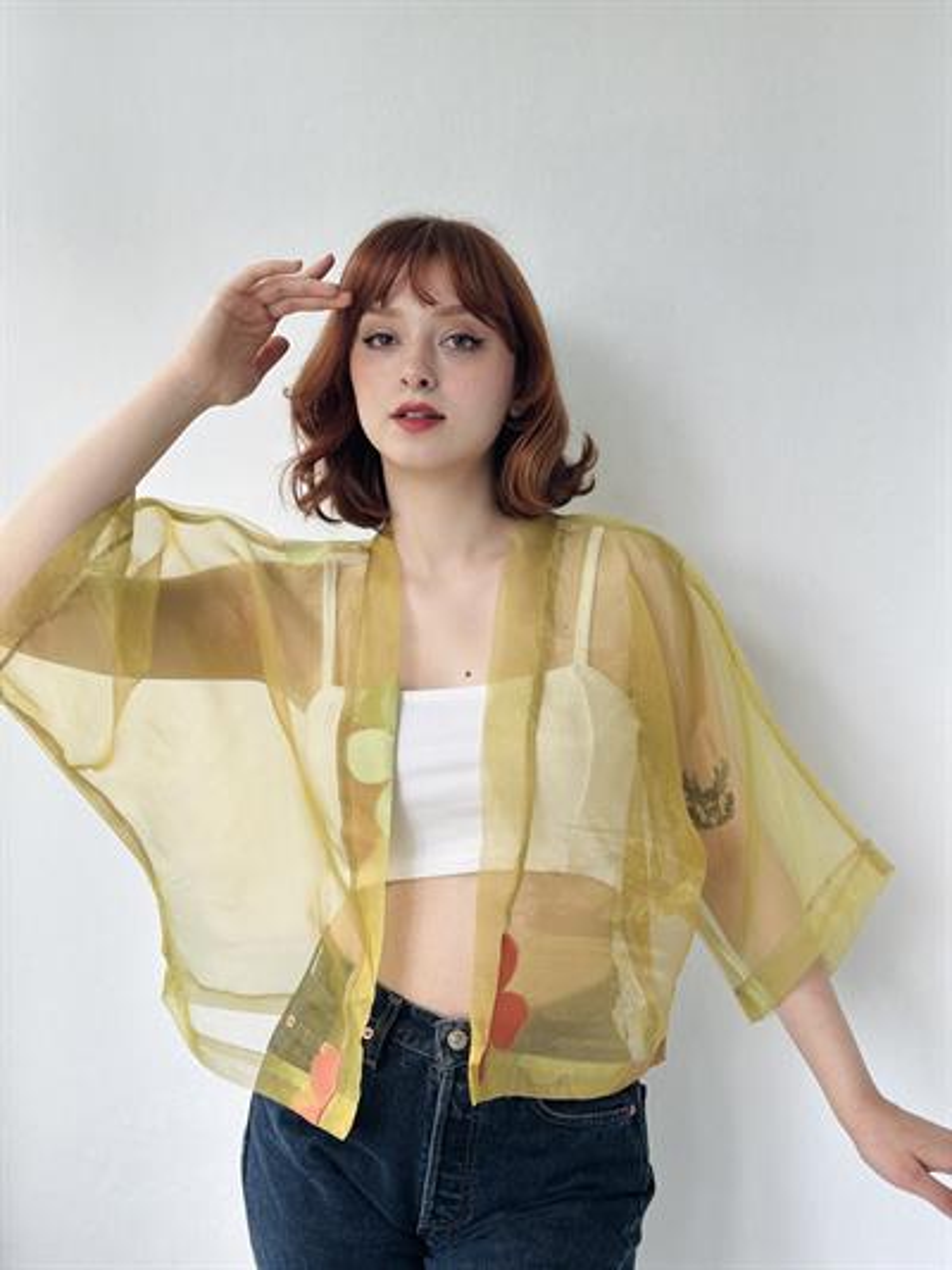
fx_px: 1759
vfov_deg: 39.6
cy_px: 635
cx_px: 476
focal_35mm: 48
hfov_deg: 30.3
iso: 80
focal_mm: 6.86
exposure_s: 1/244
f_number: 1.78
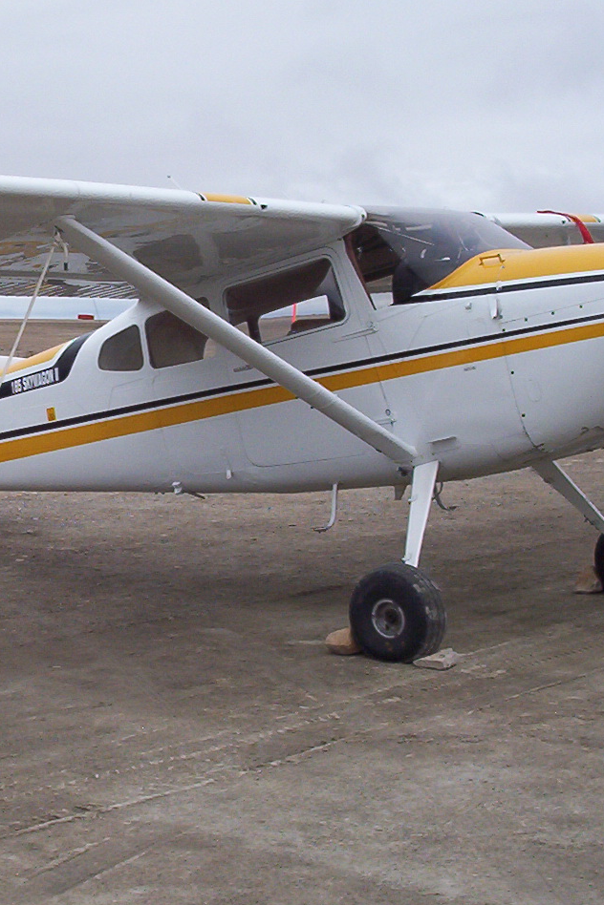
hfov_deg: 19.1
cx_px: 74
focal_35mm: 70
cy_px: 404
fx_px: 1762
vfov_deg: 28.8
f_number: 4.5
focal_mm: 6
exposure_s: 1/144
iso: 100
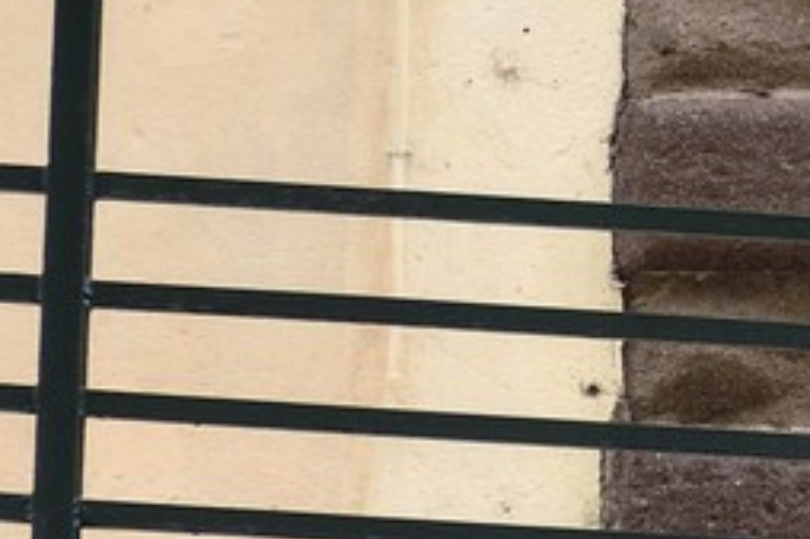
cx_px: 2280
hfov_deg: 5.2
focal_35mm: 378
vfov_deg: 3.6
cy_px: -638
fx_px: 8499
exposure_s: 1/320
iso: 320
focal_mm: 60
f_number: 5
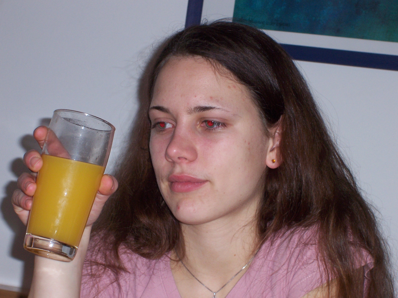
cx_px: 199
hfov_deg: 18.2
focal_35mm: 108
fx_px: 1242
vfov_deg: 13.7
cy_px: 149
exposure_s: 1/125
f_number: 4.8
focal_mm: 18.6
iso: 125
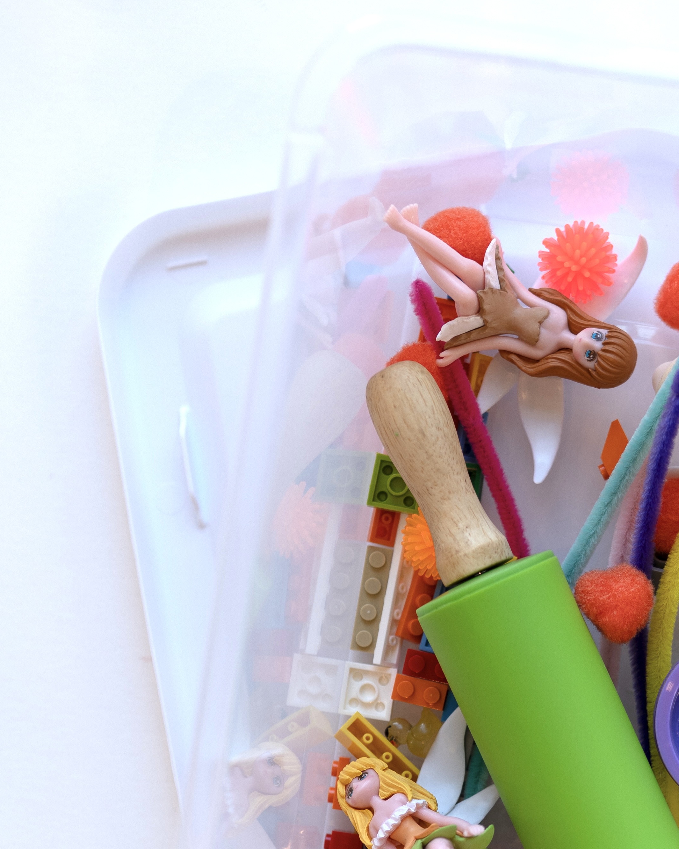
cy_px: 725
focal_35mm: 74
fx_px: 1859
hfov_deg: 20.5
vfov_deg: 25.1
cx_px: 547
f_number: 2
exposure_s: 1/160
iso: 100
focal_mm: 35
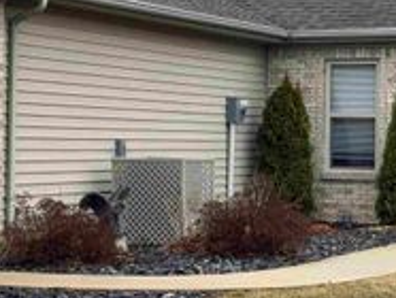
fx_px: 1478
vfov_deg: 11.5
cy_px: 105
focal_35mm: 129
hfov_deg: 15.2
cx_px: 87
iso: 80
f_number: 1.78
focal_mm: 6.76
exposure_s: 1/906
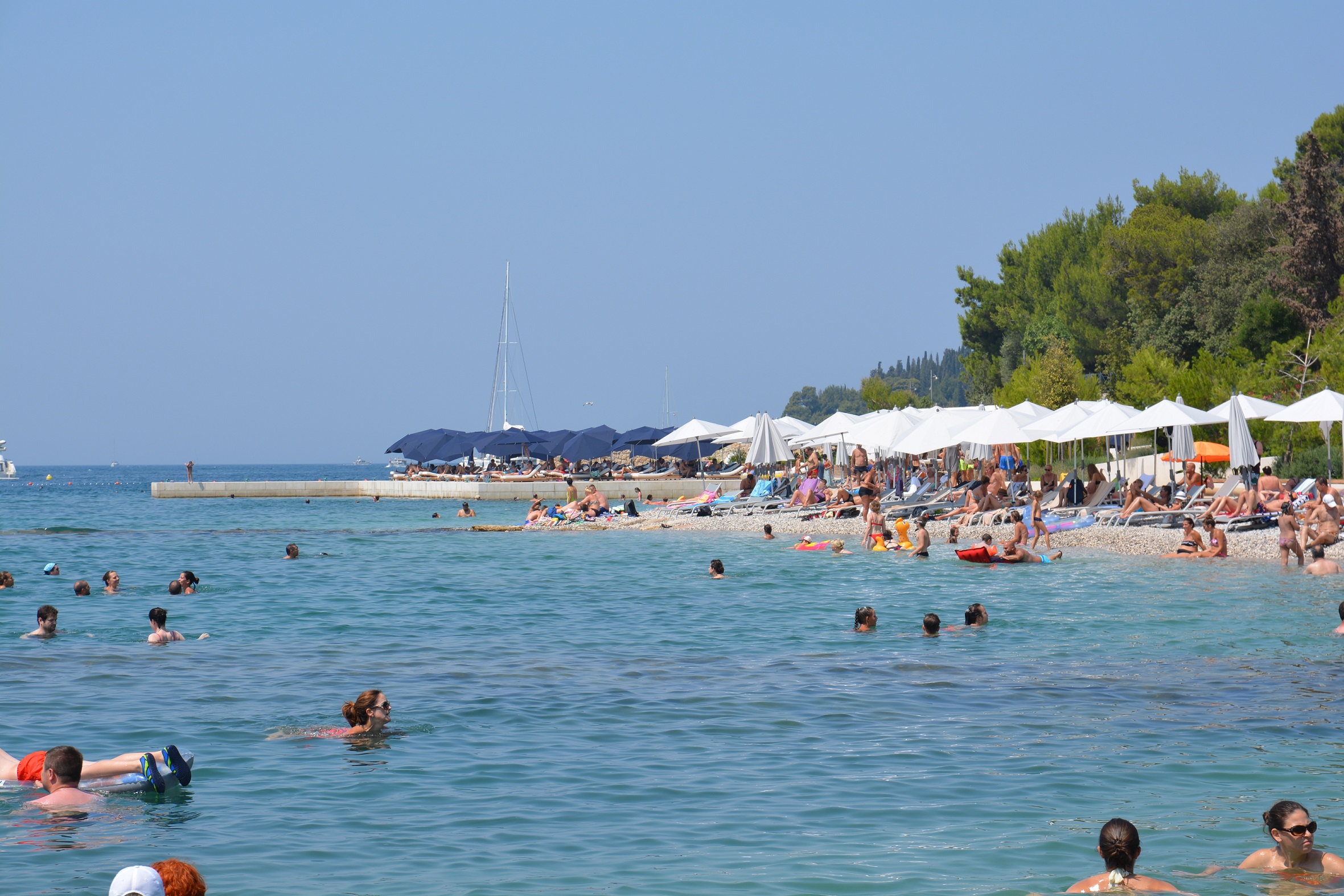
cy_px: 448
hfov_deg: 19.5
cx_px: 672
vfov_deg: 13.0
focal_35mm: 105
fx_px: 3920
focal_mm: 70
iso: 100
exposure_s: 1/250
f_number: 8
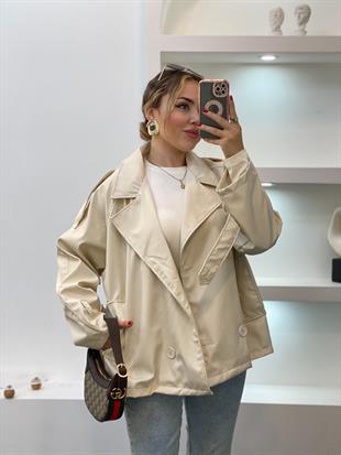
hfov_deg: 28.0
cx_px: 170
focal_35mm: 52
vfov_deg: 36.8
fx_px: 683
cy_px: 228
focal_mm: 6
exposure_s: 1/100
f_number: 2
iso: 64
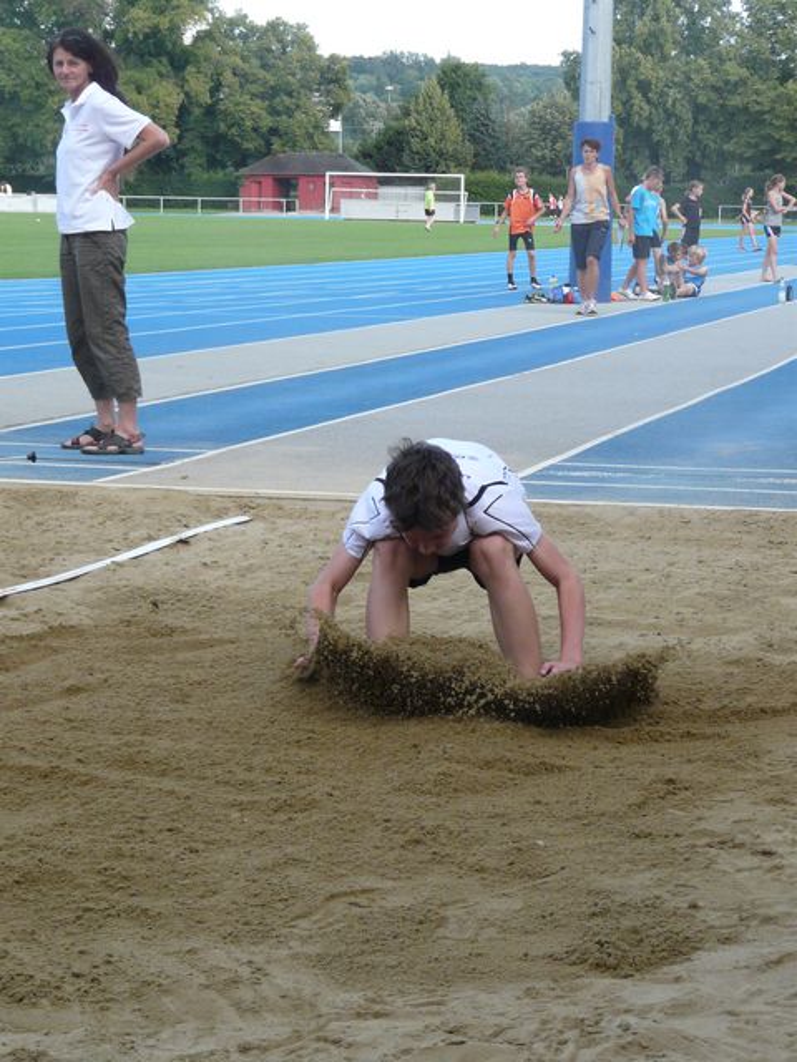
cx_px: 398
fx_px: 2609
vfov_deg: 23.0
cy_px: 531
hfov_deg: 17.4
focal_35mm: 85
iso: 200
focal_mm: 14
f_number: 3.6
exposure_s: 1/400
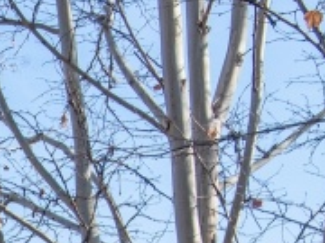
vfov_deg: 8.6
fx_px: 1502
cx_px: -352
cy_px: 529
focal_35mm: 160
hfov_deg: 11.1
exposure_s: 1/80
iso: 100
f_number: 13
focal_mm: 30
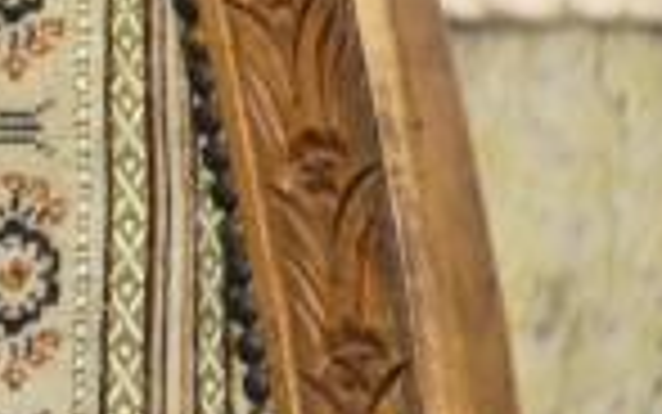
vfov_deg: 1.0
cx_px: -1405
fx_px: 22994
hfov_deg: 1.6
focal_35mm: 1274
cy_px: 214
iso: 2000
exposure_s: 1/100
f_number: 5.6
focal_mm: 180
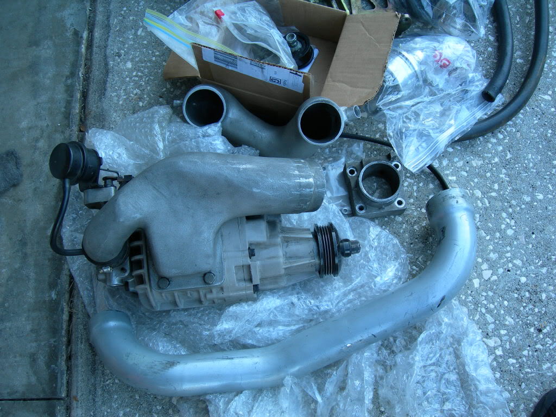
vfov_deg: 37.7
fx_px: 610
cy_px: 208
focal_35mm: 38
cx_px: 278
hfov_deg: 49.0
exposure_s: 1/49
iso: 50
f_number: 2.8
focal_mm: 7.8
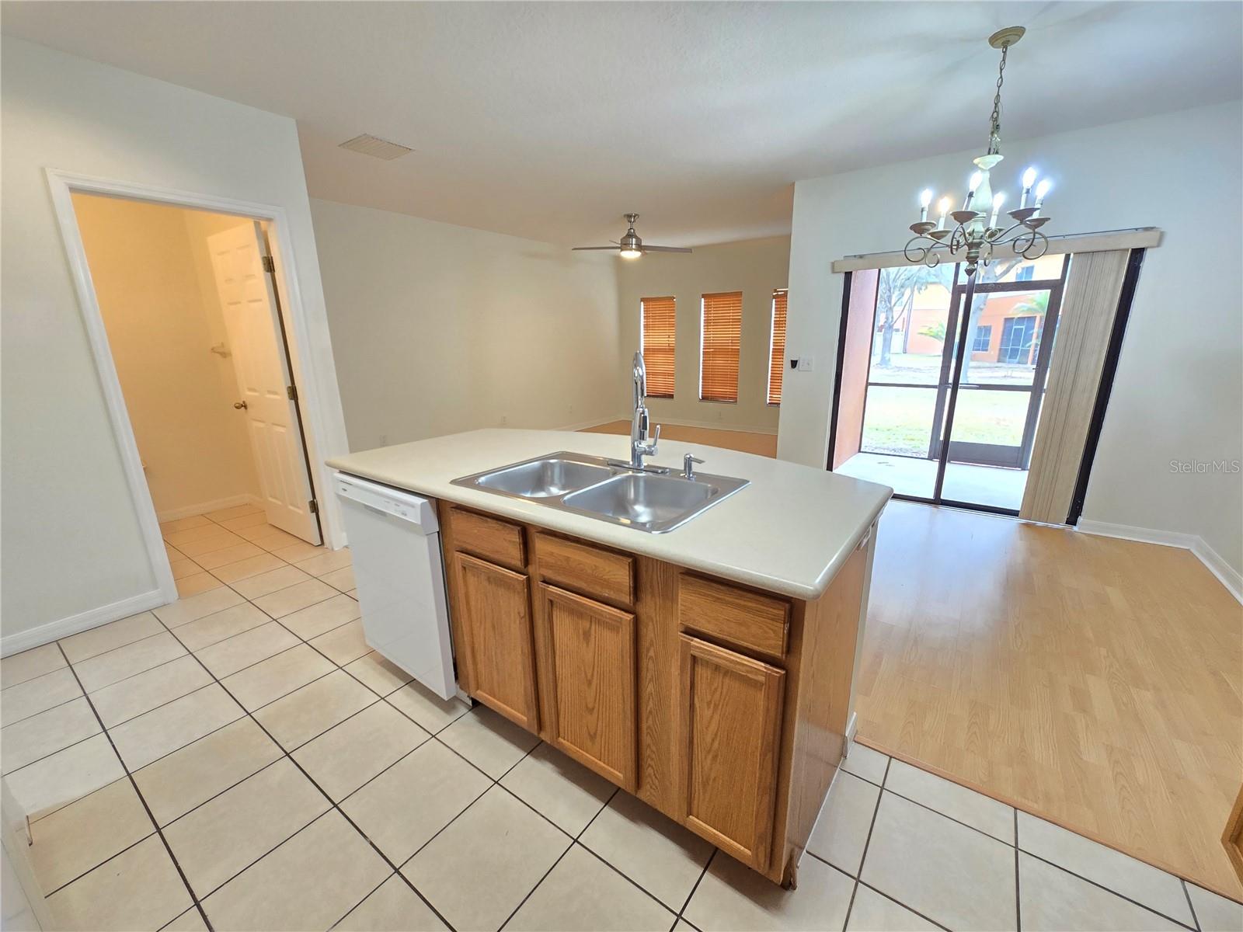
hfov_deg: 106.2
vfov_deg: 89.9
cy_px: 466
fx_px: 467
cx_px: 622
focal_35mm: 13
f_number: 2.2
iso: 250
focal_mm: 2.2
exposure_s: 1/60
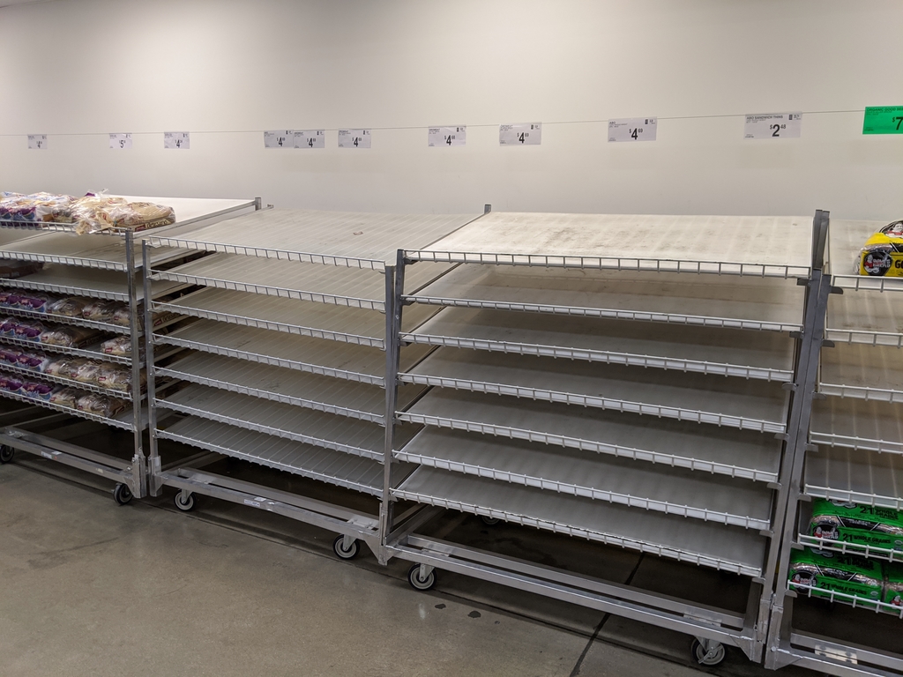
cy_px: 338
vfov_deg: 51.4
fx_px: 704
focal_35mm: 27
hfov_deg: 65.3
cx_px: 452
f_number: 1.8
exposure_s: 1/120
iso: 93
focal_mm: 4.44
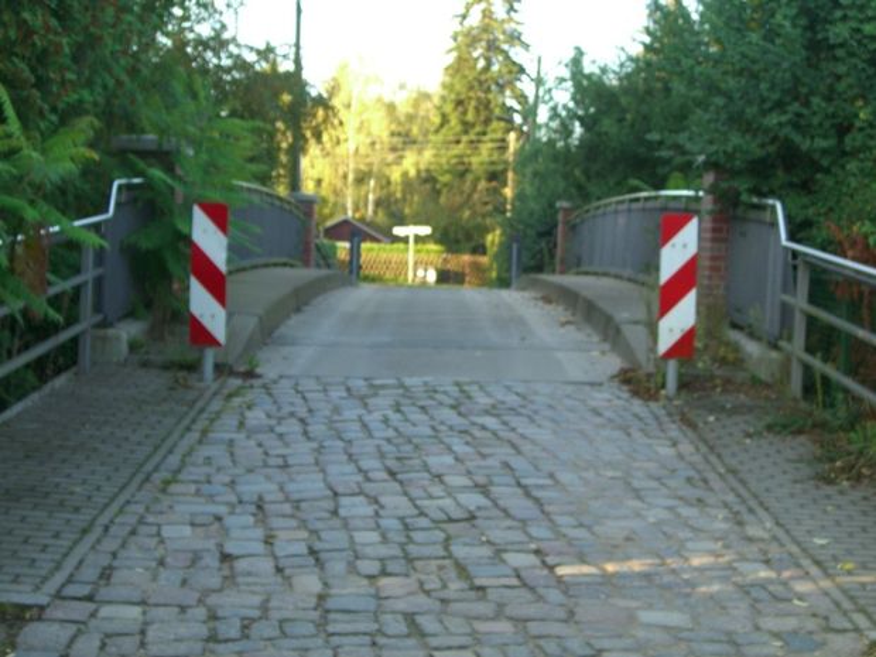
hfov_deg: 33.8
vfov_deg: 25.7
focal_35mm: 57
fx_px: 1442
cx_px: 438
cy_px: 328
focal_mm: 11.8
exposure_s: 1/100
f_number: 3.6
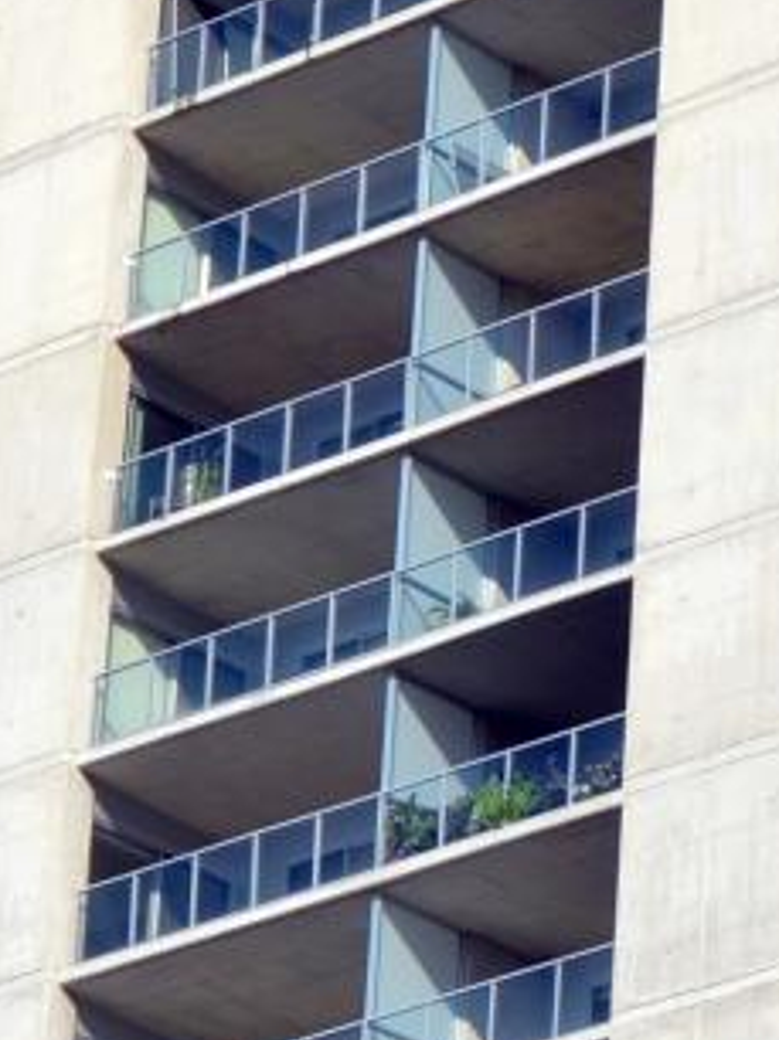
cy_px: 753
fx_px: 7602
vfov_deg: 7.8
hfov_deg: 5.8
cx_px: 1347
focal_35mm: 253
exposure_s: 1/400
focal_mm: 32
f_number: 10
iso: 200
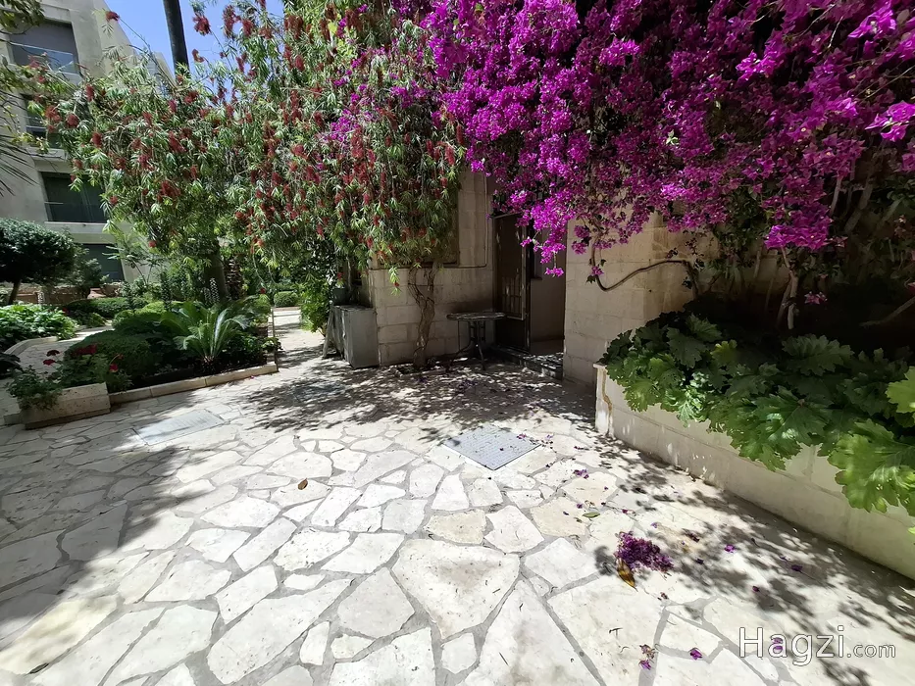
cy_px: 343
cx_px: 458
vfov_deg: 89.9
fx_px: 344
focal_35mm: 13
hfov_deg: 106.2
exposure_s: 1/1107
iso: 40
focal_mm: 1.74
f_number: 2.2
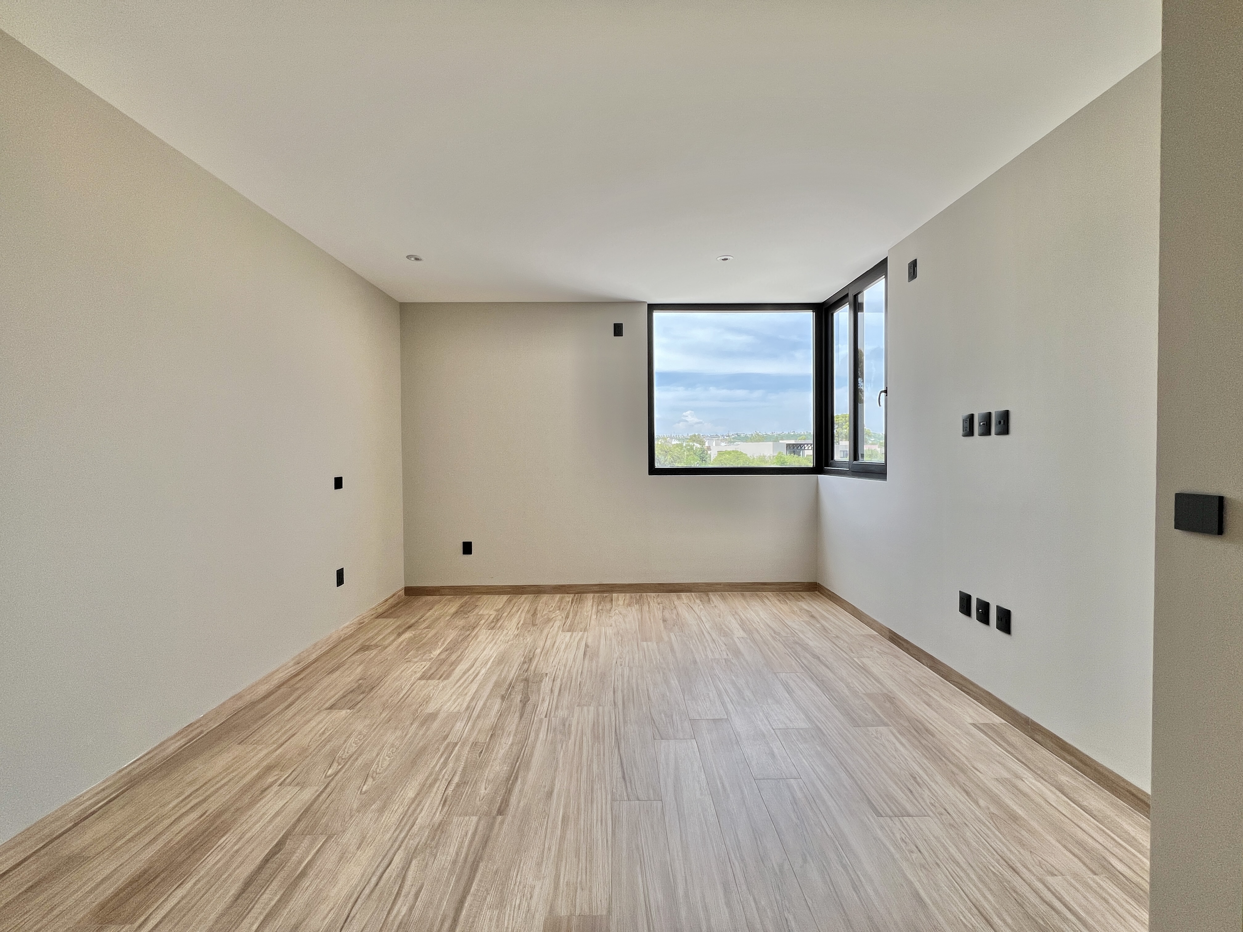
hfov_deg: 106.2
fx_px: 467
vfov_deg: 89.9
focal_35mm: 13
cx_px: 622
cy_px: 466
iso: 32
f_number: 1.8
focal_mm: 1.57
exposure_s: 1/372
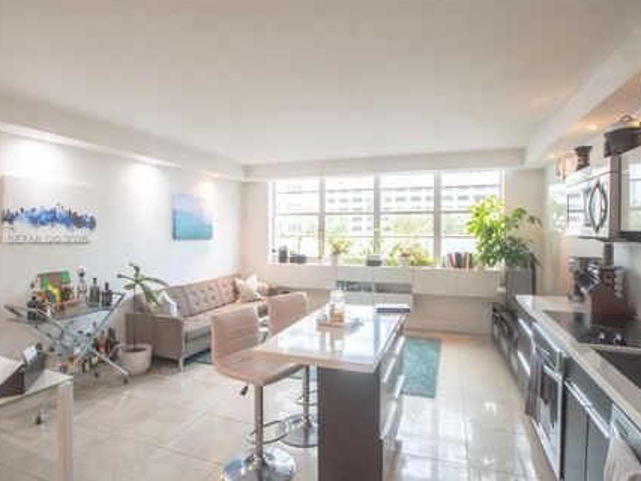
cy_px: 240
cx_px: 317
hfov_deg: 86.0
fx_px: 344
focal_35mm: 19
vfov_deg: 69.9
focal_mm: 11
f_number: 4.5
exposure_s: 1/80
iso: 400
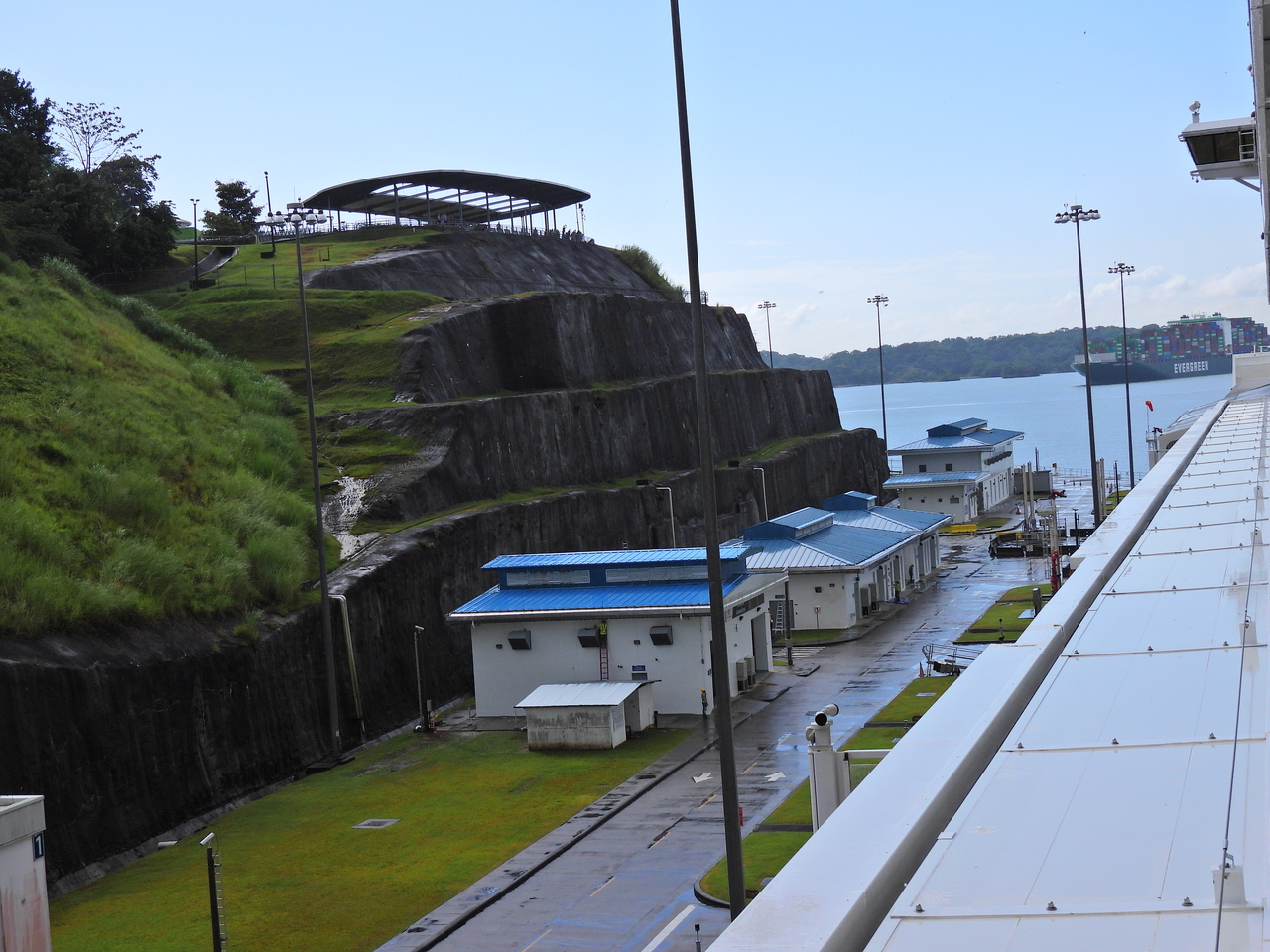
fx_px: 2018
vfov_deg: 26.6
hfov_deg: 34.9
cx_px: 635
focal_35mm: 55
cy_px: 476
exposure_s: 1/1600
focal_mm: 9.8
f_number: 3.5
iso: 100
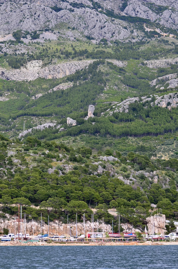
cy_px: 134
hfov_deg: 12.1
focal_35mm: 112
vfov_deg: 18.2
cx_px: 89
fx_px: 839
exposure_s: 1/320
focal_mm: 75
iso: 100
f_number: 4.5
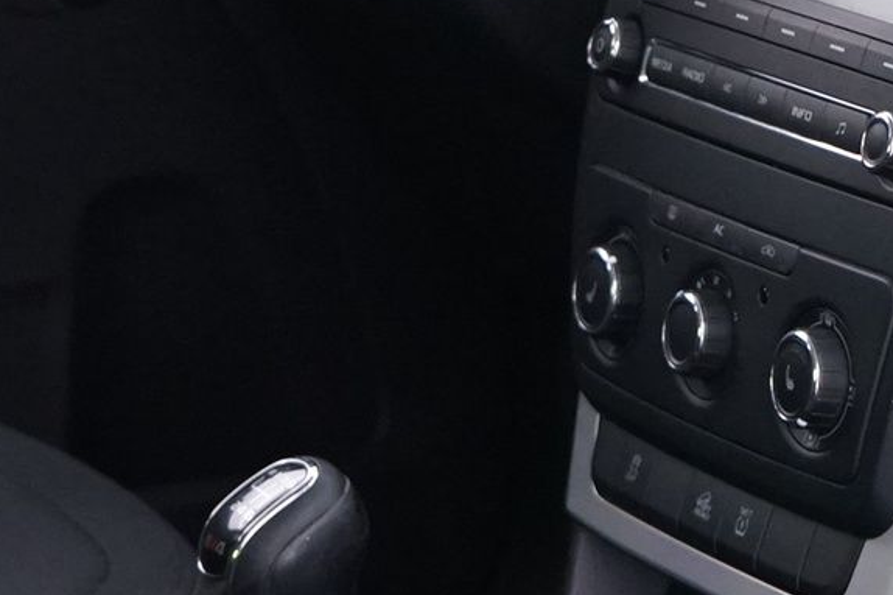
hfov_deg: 9.7
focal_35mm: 209
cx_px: 988
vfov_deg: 6.6
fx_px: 5181
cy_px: 150
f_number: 4.5
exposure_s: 1/10
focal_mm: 48
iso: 2500
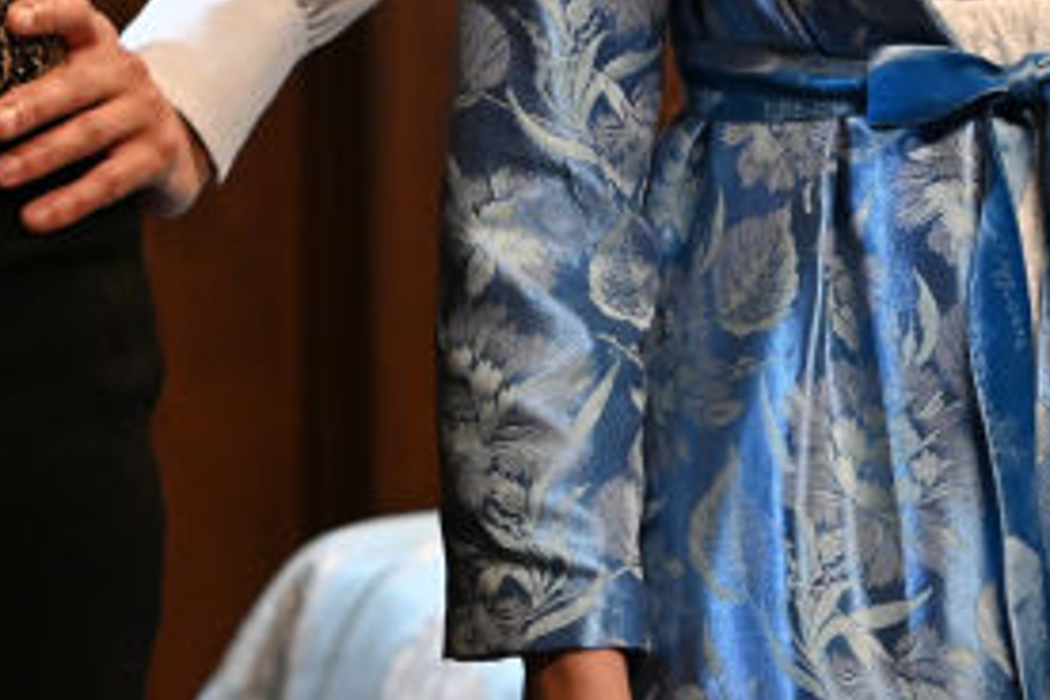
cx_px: 339
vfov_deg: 4.3
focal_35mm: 315
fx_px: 9187
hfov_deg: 6.5
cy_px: -405
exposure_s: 1/250
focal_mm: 85
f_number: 3.2
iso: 4000
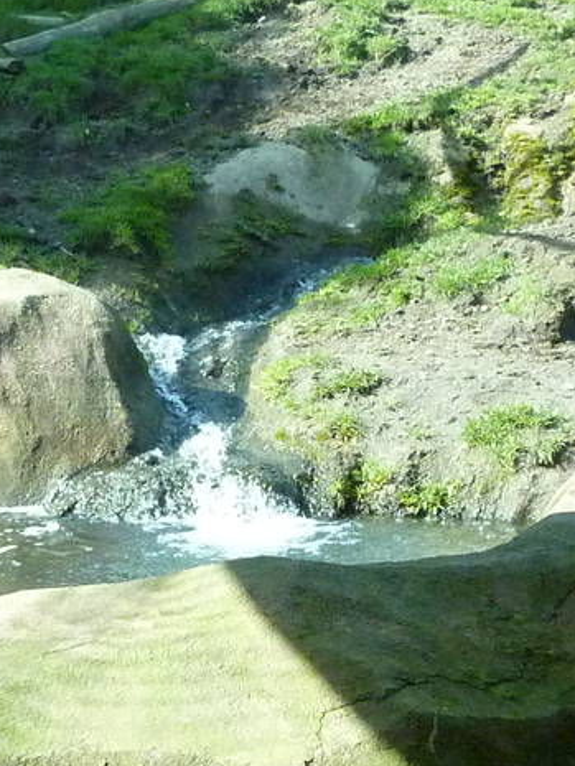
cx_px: 343
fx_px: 1904
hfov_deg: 17.2
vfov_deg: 22.5
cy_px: 598
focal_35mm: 86
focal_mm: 4.1
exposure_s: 1/500
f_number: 3.3
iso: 400
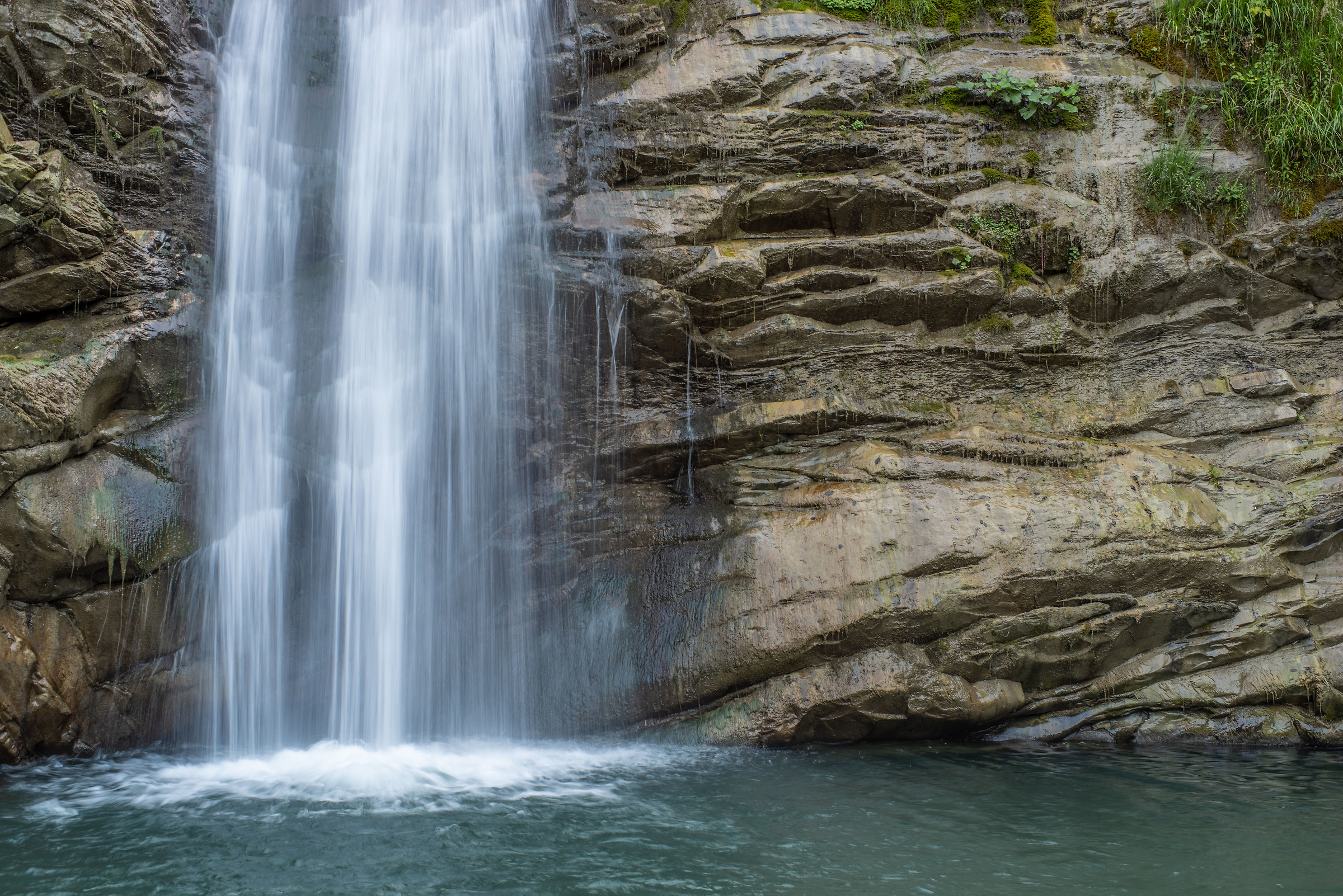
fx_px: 1866
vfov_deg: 27.0
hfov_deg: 39.6
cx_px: 672
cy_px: 448
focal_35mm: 50
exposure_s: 1/10
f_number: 8
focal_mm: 50
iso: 200
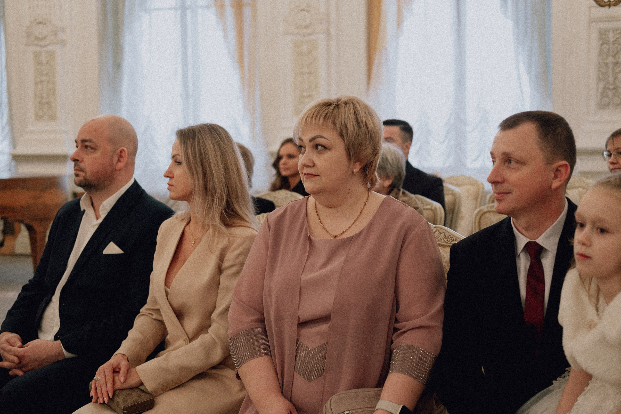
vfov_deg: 25.5
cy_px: 207
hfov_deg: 37.5
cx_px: 310
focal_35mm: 53
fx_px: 914
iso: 1000
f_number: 2.2
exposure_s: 1/125
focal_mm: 35
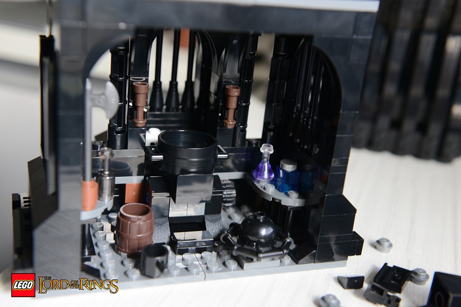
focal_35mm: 48
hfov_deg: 41.1
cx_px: 230
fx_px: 615
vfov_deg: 28.1
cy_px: 154
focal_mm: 48
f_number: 5.6
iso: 1000
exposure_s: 1/15
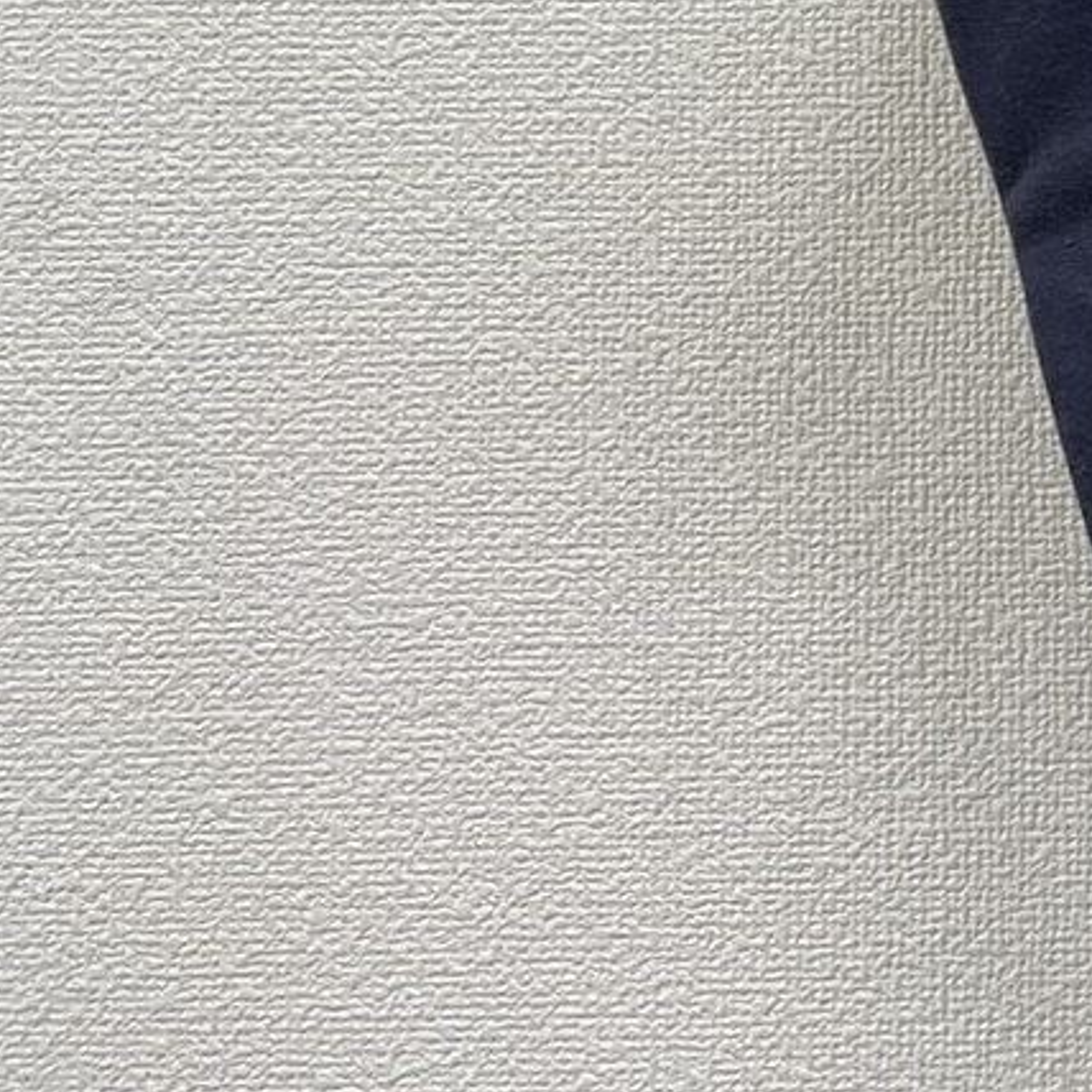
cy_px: -51
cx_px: 2266
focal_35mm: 103
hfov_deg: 13.9
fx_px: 3676
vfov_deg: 16.5
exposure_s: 1/121
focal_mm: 4.2
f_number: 1.6
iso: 100
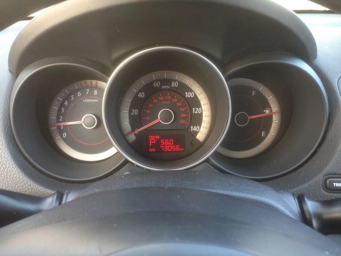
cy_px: 128
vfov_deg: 42.9
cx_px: 170
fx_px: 325
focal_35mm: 33
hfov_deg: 55.4
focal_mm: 4.12
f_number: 2.4
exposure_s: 1/24
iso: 50
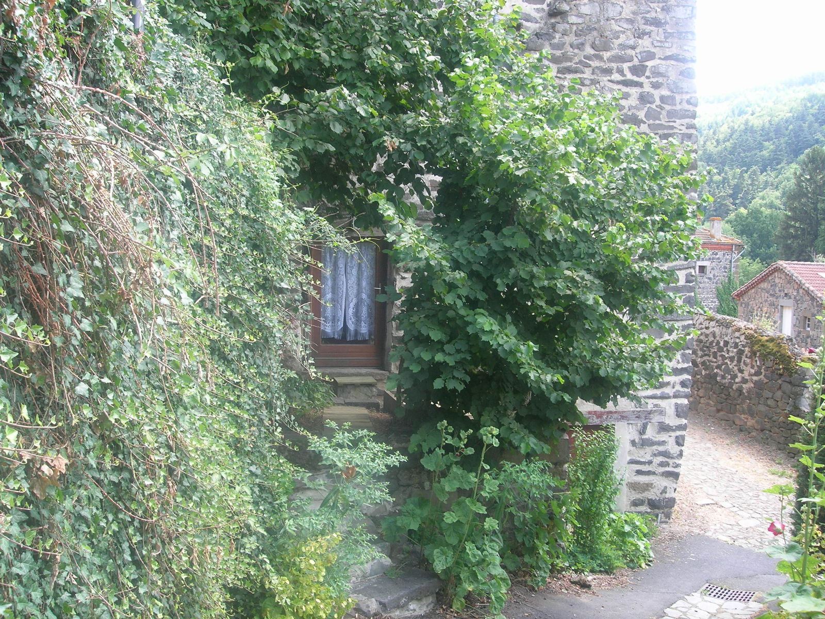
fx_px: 906
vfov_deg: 37.7
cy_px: 310
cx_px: 412
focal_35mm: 38
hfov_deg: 49.0
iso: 64
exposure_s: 1/42
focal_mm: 7.8
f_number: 4.8
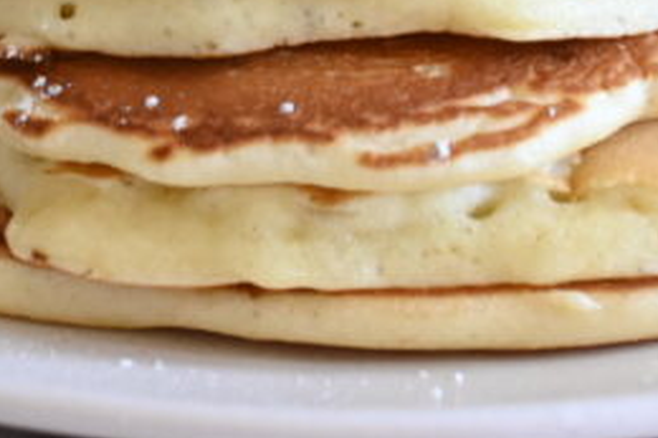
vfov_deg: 7.4
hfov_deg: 11.2
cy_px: -138
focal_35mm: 183
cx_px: 375
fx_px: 3343
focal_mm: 44
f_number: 7.1
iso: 1600
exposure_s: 1/60
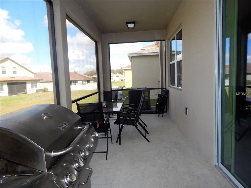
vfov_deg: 58.9
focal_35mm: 23
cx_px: 126
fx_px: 167
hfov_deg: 73.9
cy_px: 94
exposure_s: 1/500
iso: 125
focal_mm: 4
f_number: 3
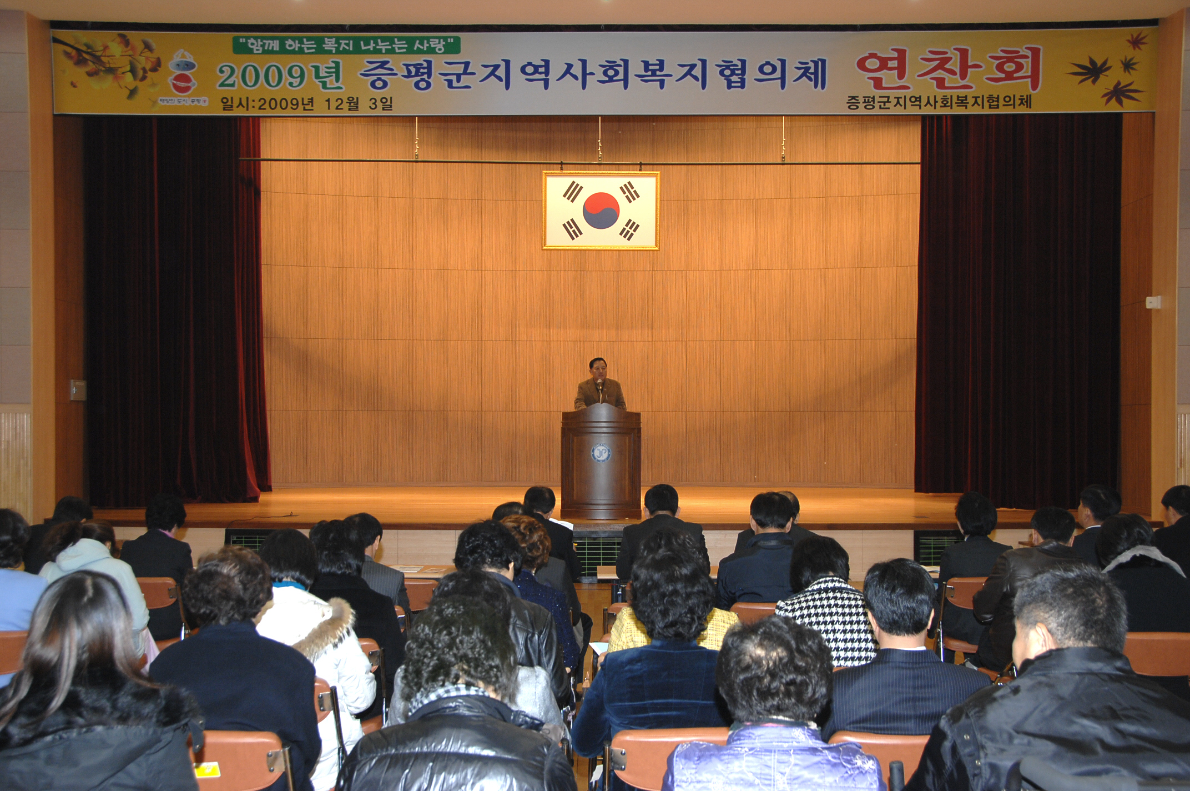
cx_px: 595
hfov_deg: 49.6
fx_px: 1288
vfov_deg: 34.1
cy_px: 396
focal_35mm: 39
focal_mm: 26
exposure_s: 1/60
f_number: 5
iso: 250
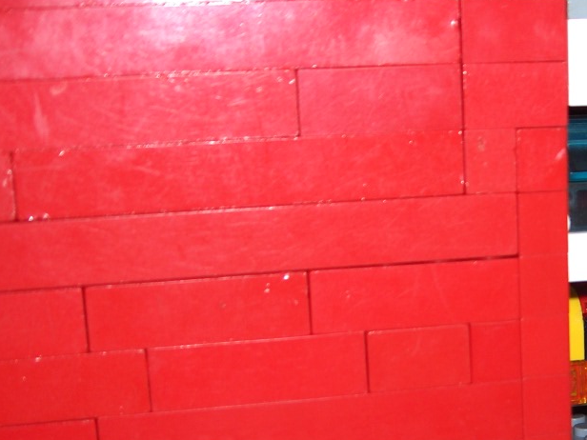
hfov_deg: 23.0
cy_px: 374
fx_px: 1374
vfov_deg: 18.0
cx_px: 607
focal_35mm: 81
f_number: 2.8
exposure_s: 1/60
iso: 100
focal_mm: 8
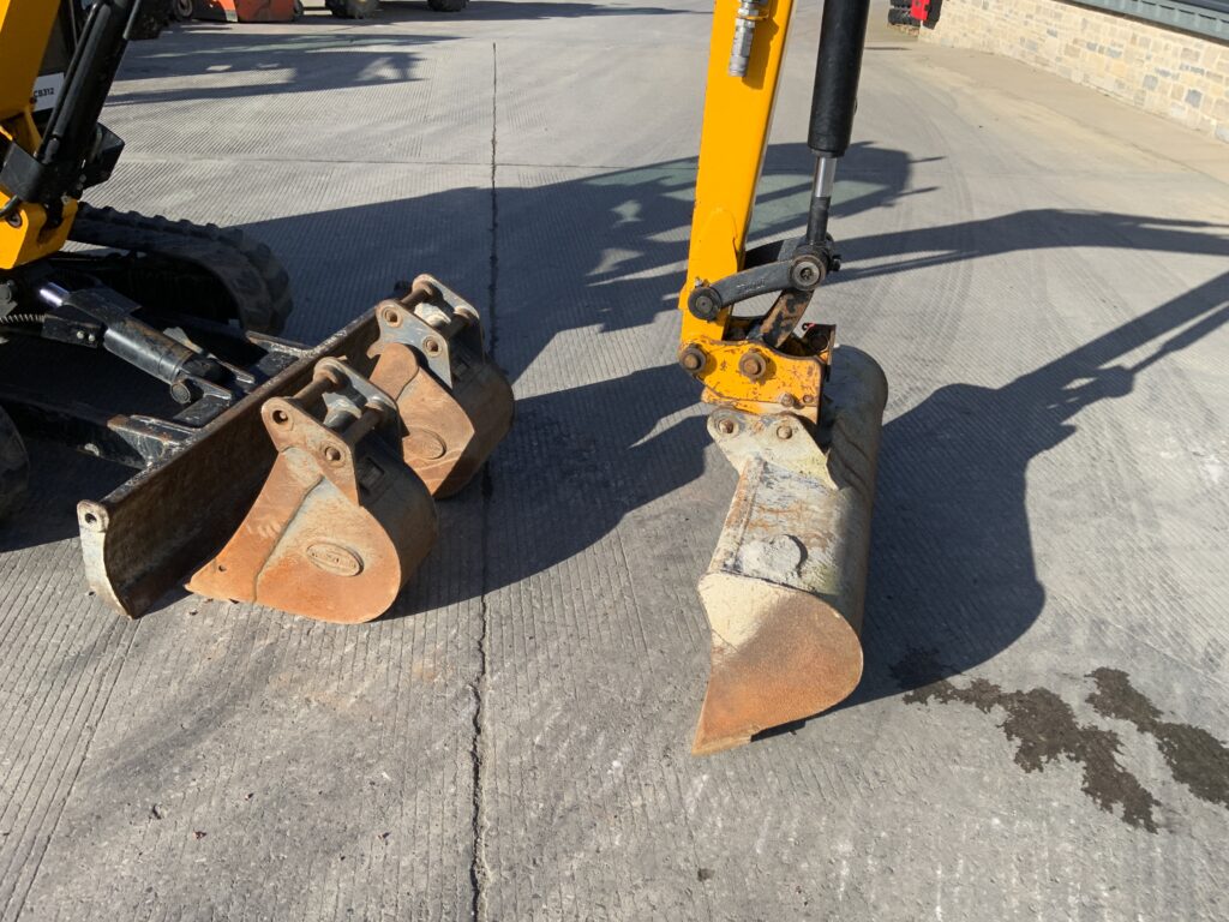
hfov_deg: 61.7
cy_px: 461
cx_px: 614
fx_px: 1030
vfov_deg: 48.2
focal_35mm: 29
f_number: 1.8
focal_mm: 3
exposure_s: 1/1412
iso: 16
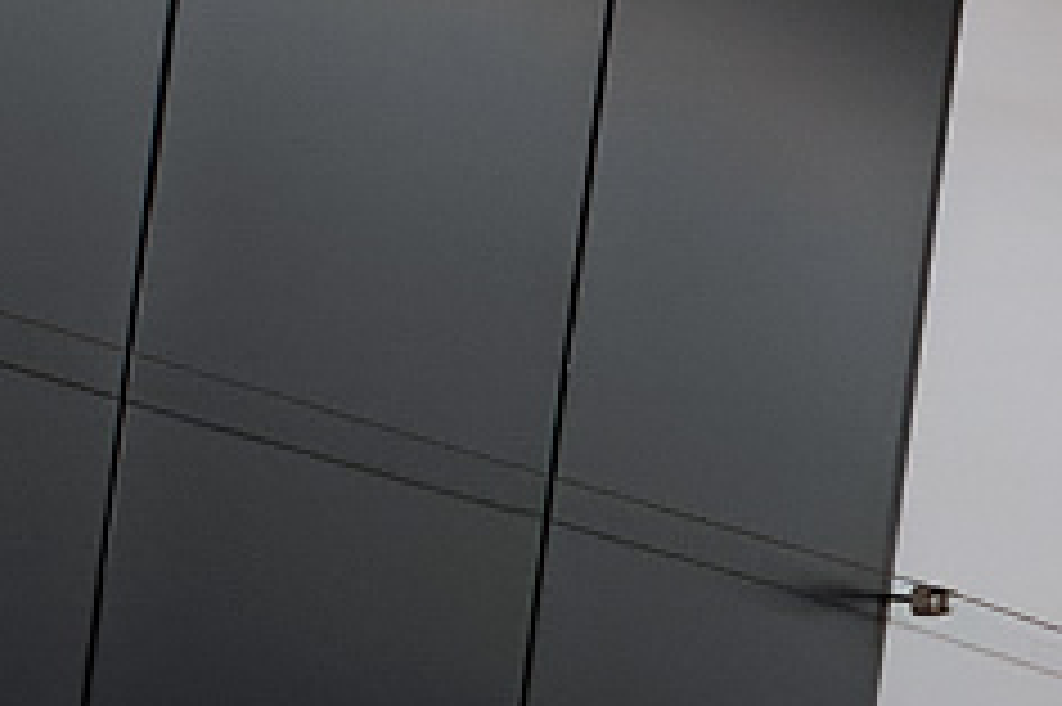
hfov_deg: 9.1
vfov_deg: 6.0
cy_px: 1628
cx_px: 1490
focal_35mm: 222
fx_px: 6544
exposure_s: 1/500
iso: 6400
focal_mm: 35
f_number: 4
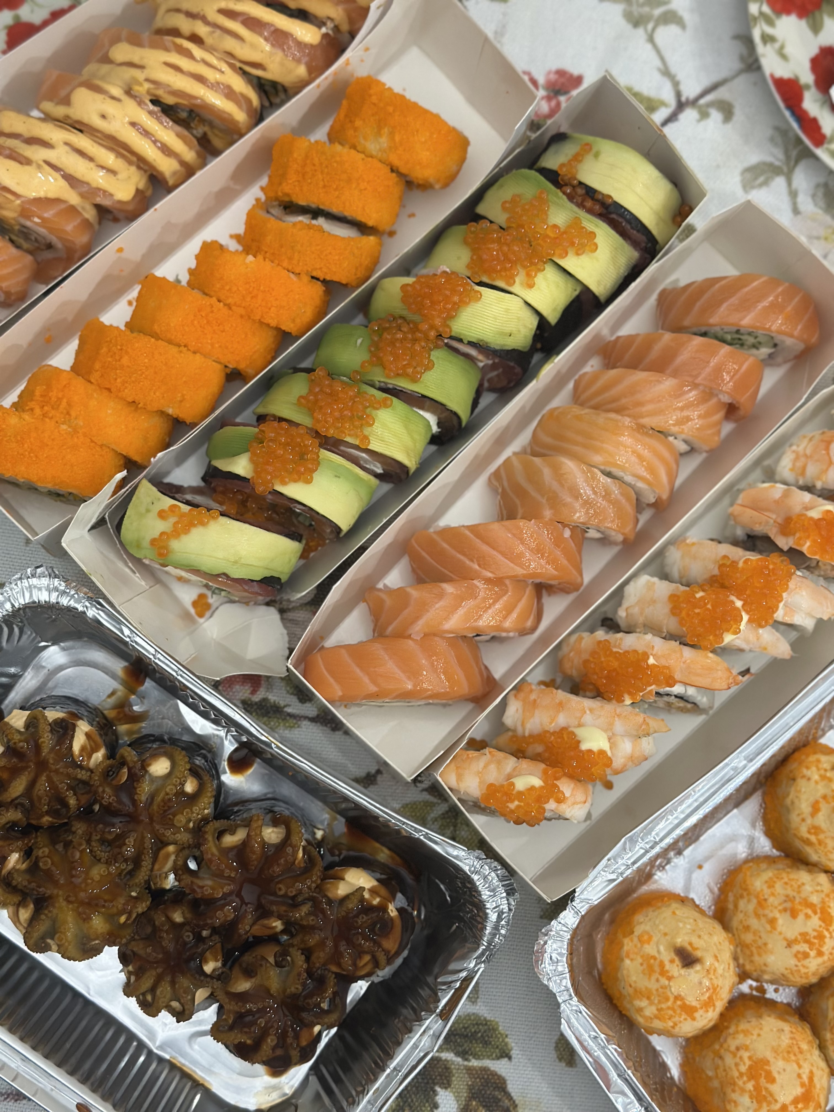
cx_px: 417
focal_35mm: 48
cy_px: 556
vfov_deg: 39.7
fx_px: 1542
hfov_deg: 30.3
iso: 400
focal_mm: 6.86
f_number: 1.78
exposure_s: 1/60
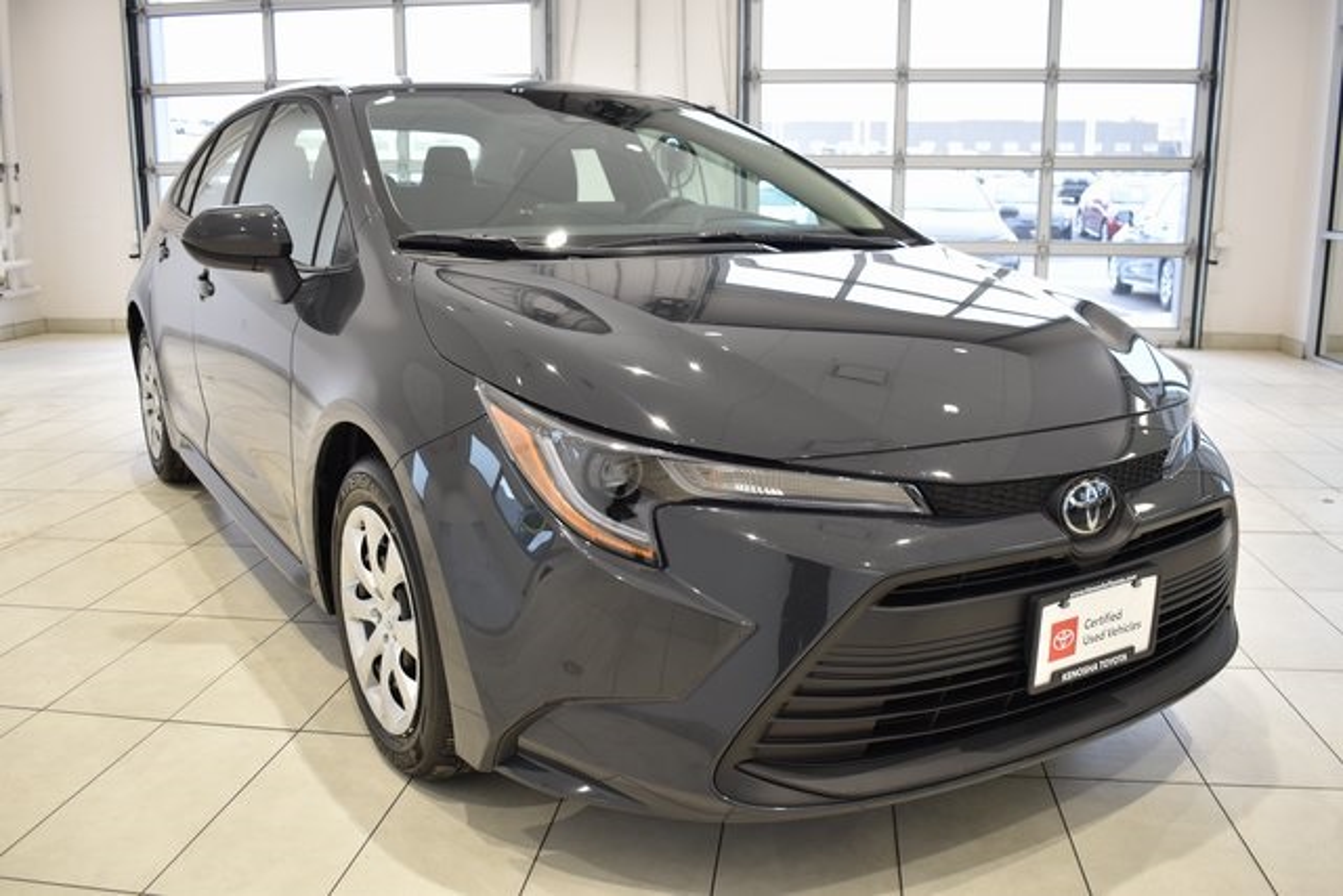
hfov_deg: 59.5
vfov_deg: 41.7
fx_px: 1175
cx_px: 672
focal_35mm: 32
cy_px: 448
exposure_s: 1/30
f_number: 3.8
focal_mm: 21
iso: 250
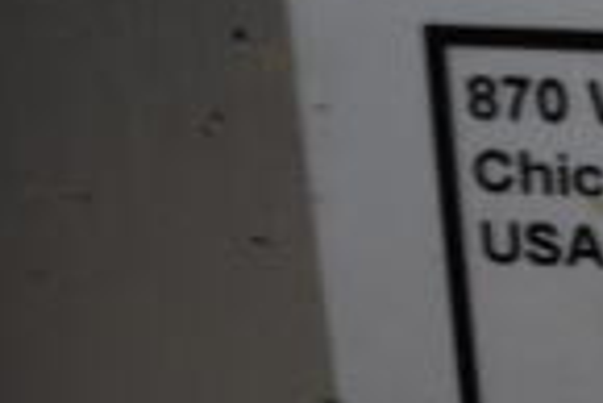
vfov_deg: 10.4
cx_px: 1094
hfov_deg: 13.8
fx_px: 2215
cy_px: 353
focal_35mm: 132
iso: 3200
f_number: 3.8
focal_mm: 21
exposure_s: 1/50
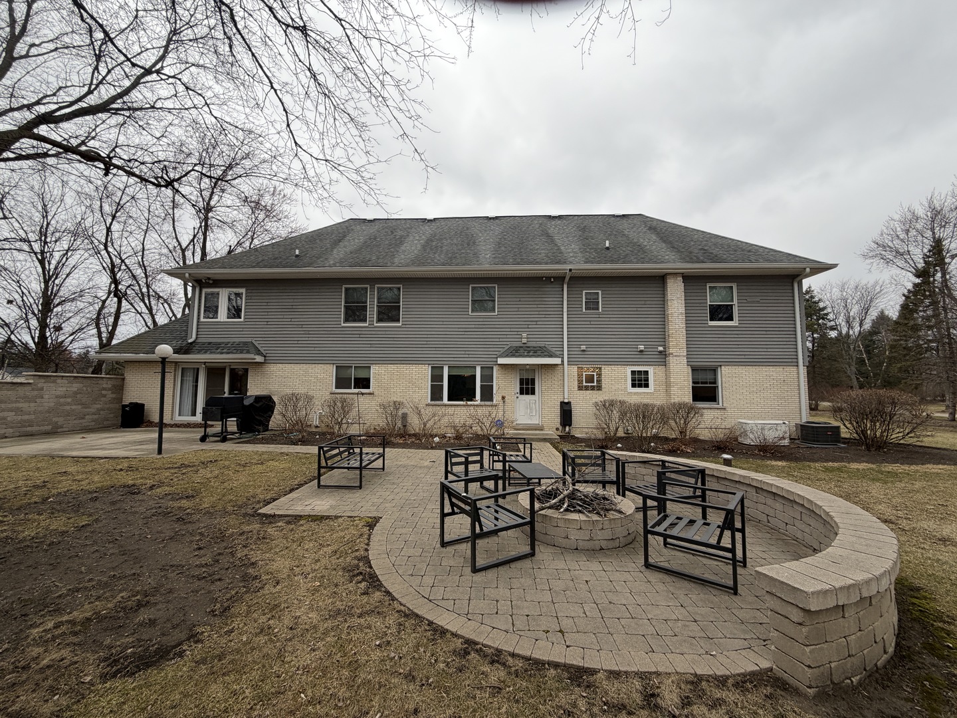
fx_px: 387
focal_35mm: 14
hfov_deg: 102.1
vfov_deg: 85.7
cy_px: 359
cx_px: 478
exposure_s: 1/230
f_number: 2.2
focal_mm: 2.22
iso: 40
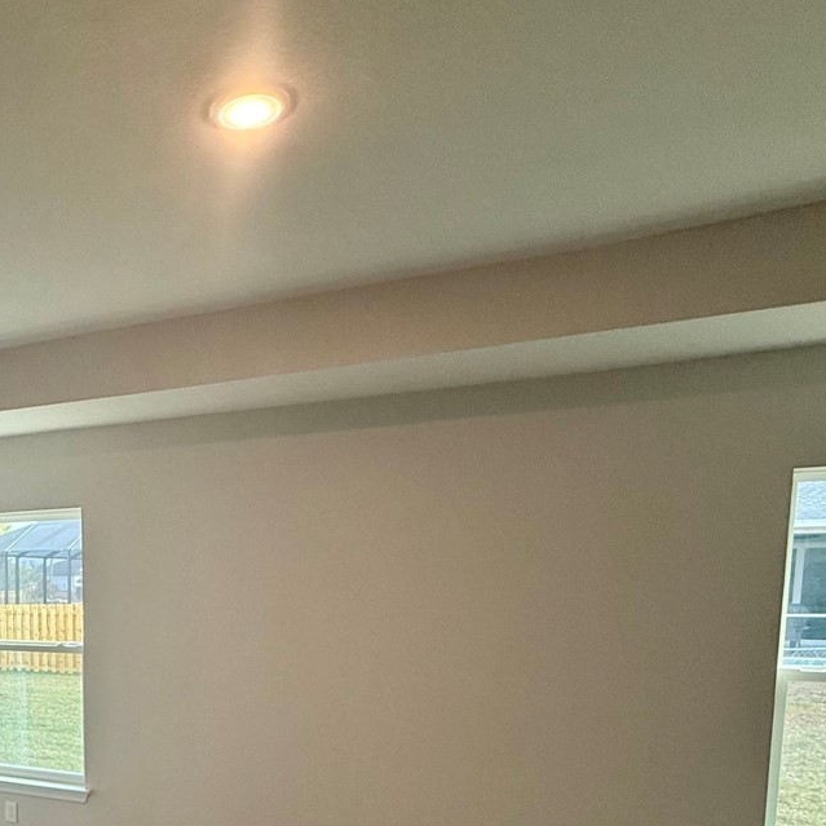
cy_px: 673
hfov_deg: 46.2
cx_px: 49
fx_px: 837
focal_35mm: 31
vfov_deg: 49.2
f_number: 2.2
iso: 125
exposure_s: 1/120
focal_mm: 2.22
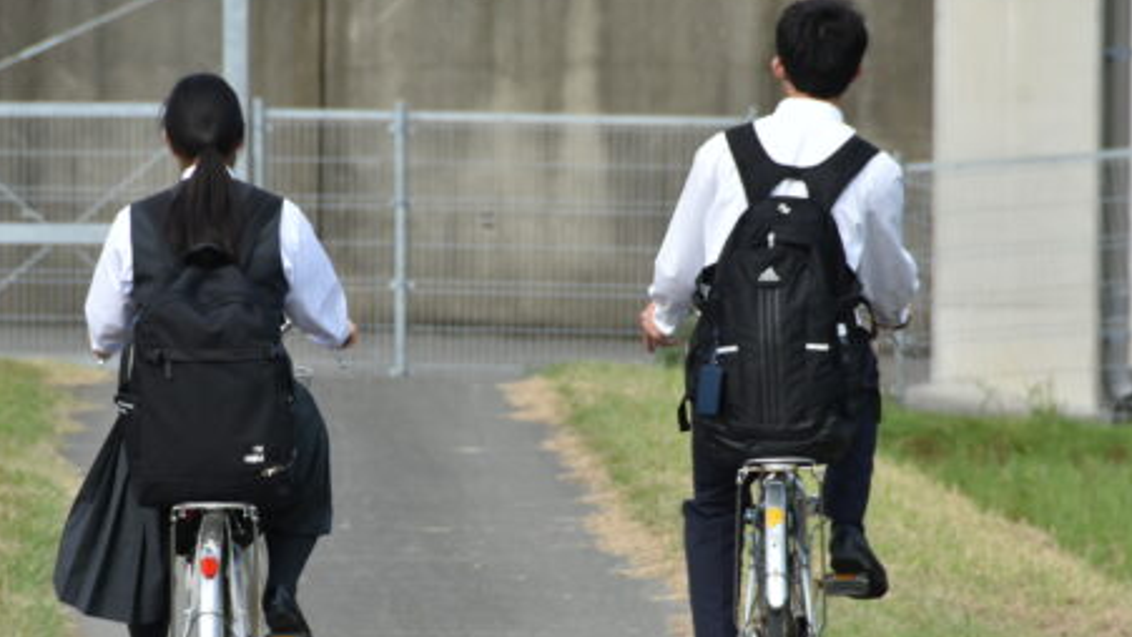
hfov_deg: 4.8
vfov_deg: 2.7
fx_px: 13391
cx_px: 454
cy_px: 377
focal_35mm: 446
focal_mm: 200
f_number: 8
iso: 400
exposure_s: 1/800
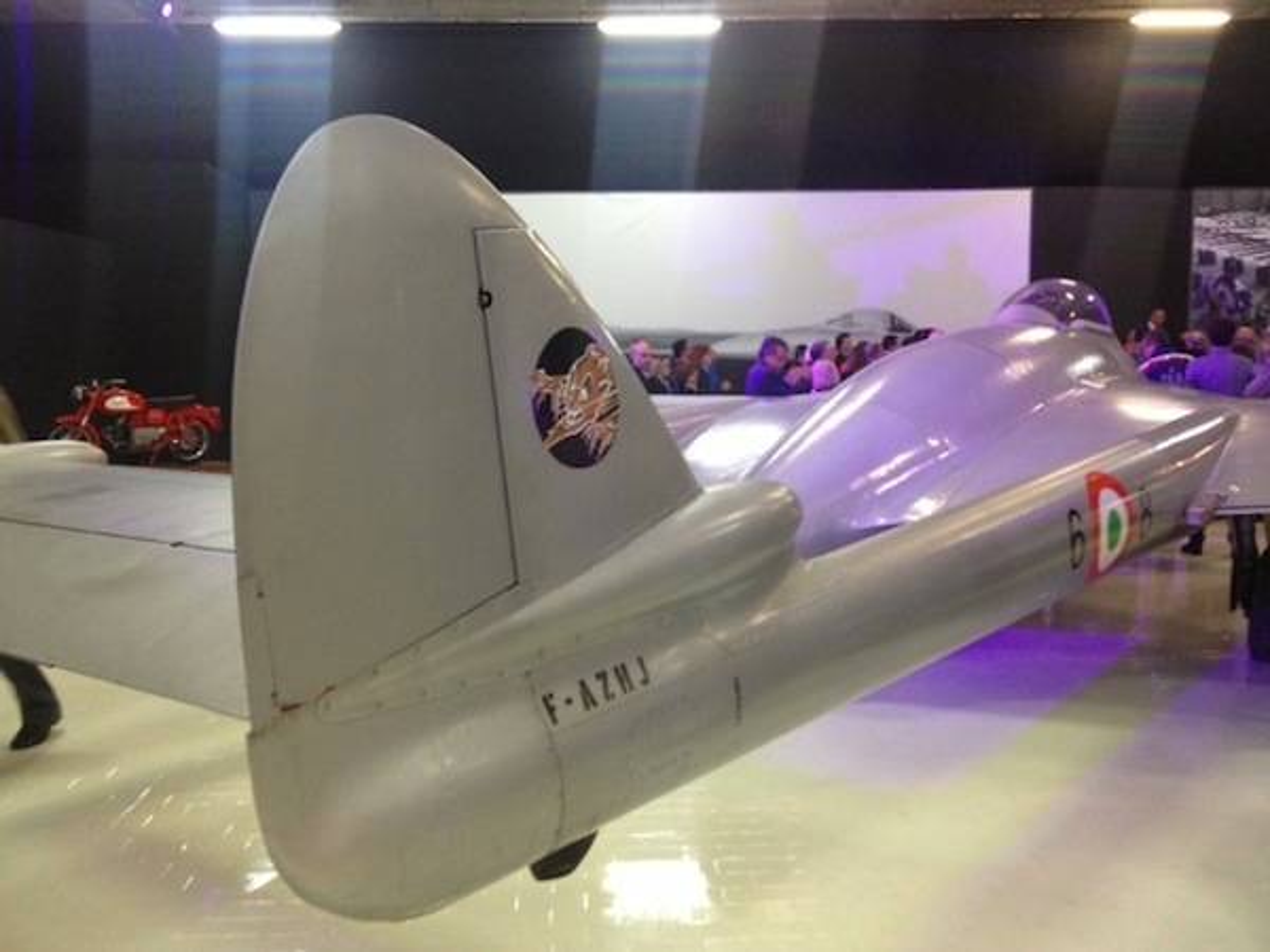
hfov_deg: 52.6
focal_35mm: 35
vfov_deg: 40.7
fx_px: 1284
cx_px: 635
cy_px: 476
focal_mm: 4.28
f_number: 2.4
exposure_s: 1/20
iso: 160
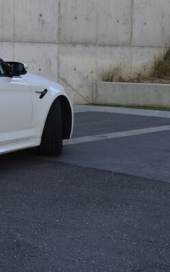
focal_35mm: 79
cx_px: -116
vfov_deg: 25.7
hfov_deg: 14.8
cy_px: 54
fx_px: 585
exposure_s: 1/125
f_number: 11
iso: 200
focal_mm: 20
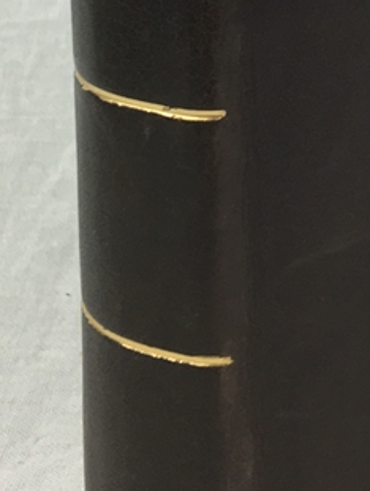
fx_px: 1678
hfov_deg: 12.0
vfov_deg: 15.9
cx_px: 574
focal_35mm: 118
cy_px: -132
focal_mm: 4.15
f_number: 2.2
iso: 40
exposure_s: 1/100
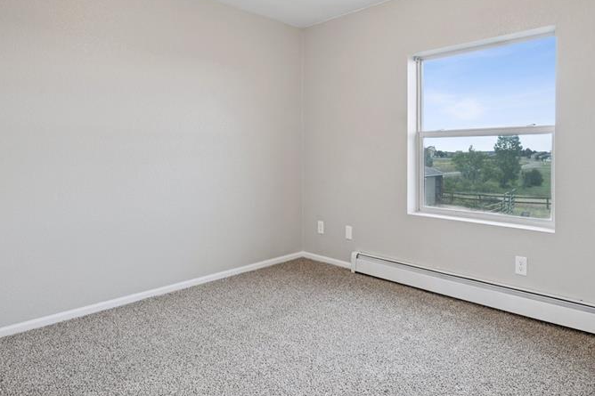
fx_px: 380
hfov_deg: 74.3
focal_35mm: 23
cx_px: 384
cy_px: 155
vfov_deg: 54.6
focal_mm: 15
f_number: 11
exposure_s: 1/2
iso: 100
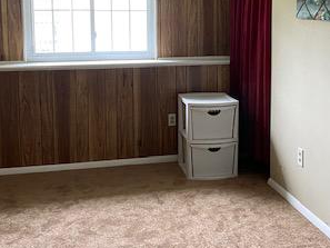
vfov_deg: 25.8
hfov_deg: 34.2
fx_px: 534
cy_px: 67
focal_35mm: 56
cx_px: 194
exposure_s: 1/60
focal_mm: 4.25
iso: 160
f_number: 1.8
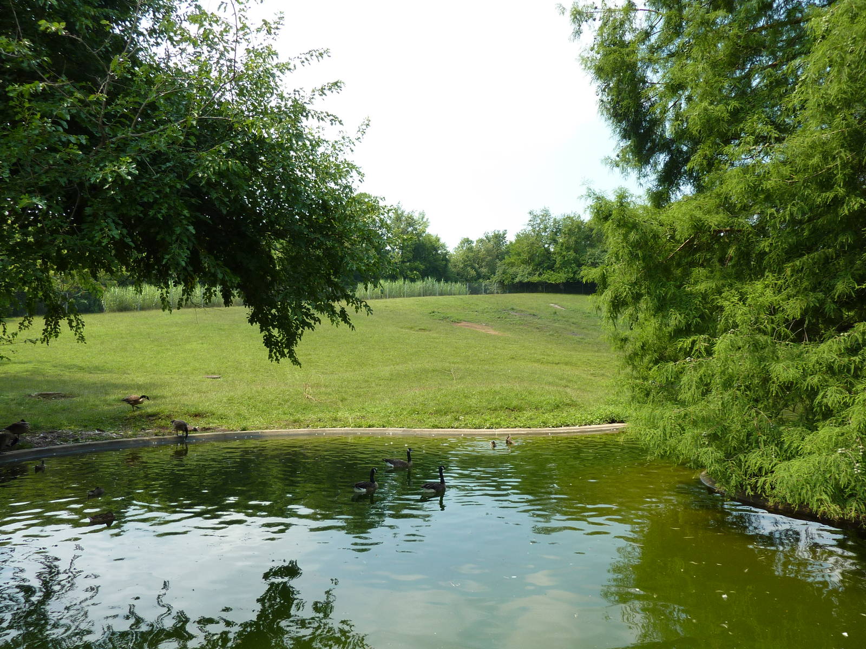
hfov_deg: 69.4
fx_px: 625
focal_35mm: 25
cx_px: 433
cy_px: 324
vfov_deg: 54.9
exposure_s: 1/500
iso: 100
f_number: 3.3
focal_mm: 4.1
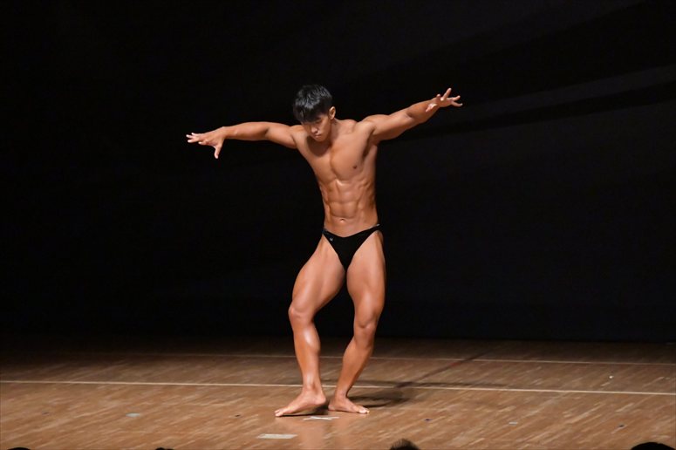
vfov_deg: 5.7
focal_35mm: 240
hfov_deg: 8.6
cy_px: 225
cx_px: 338
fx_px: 4505
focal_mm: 160
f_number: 5.6
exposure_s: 1/400
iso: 12800
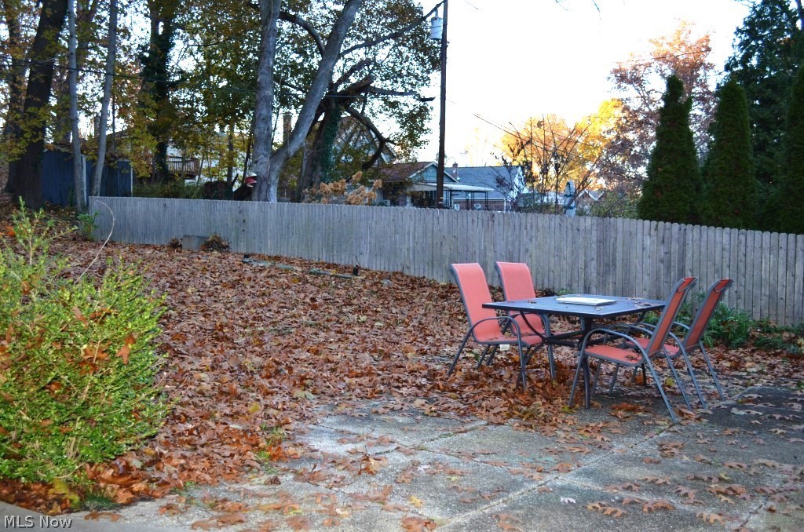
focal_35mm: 36
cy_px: 266
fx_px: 802
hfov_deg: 53.2
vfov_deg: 36.7
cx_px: 402
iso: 250
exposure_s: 1/125
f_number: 4
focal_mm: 24
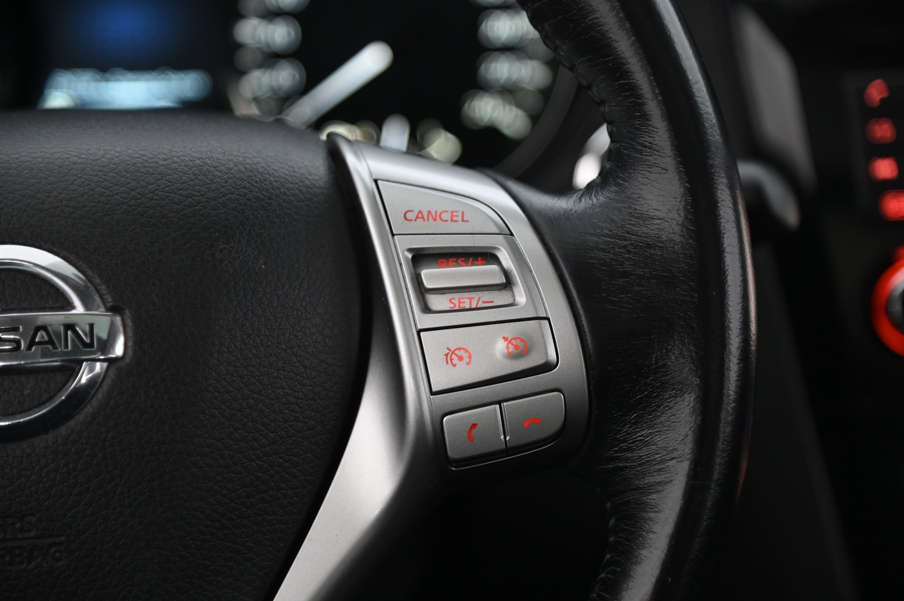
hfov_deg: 17.1
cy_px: 300
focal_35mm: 120
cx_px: 452
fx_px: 3011
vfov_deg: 11.4
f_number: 4
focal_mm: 120
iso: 2000
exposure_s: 1/15
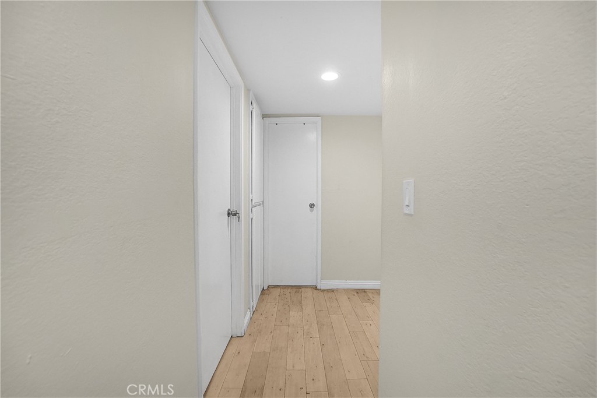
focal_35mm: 15
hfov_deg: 100.4
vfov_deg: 77.3
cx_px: 298
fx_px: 249
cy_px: 199
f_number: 5
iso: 640
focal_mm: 10
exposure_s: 1/100
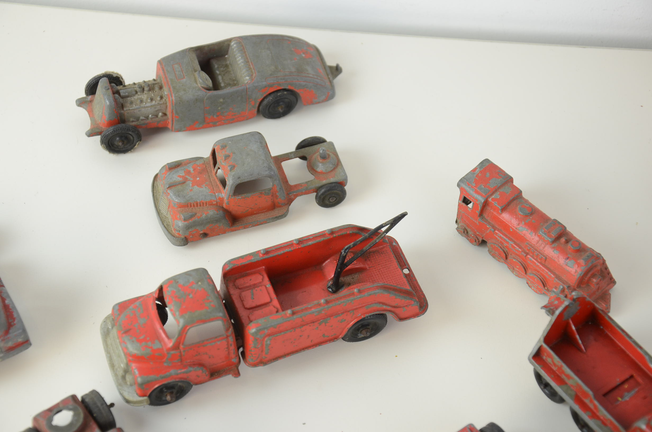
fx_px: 1410
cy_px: 216
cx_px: 326
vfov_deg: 17.4
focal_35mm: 78
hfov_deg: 26.0
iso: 500
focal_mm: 52
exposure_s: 1/60
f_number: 5
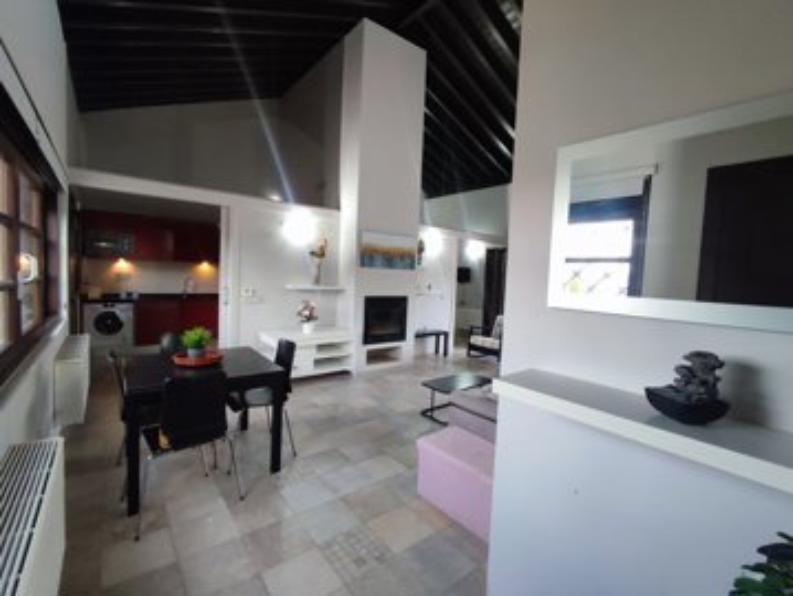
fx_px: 367
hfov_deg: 94.4
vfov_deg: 78.2
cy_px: 298
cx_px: 396
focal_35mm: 16
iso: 191
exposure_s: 1/60
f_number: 2.2
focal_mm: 1.65
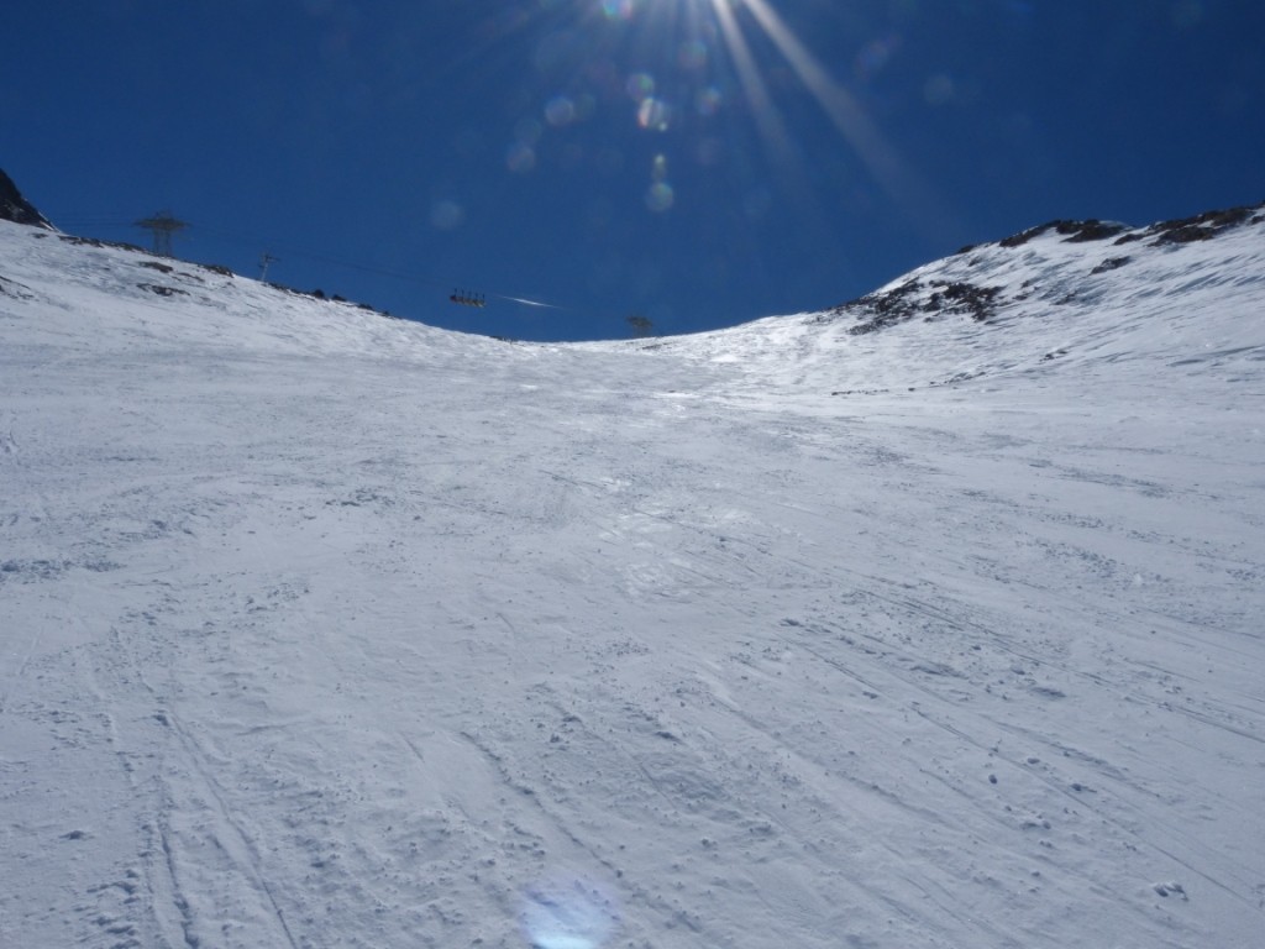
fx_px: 914
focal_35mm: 25
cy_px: 474
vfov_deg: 54.9
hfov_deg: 69.4
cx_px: 632
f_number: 7.1
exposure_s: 1/2000
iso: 100
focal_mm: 4.5
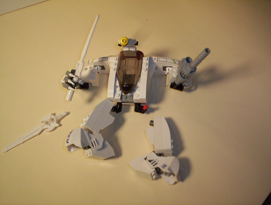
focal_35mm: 38
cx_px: 136
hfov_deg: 48.9
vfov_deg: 37.9
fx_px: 298
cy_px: 102
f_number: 4.5
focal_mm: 4.99
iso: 140
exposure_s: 1/60
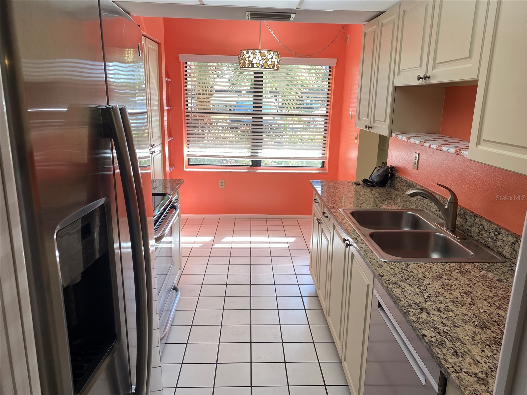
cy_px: 198
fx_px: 396
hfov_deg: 67.3
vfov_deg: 53.1
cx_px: 264
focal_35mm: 26
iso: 32
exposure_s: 1/121
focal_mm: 4.25
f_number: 1.8
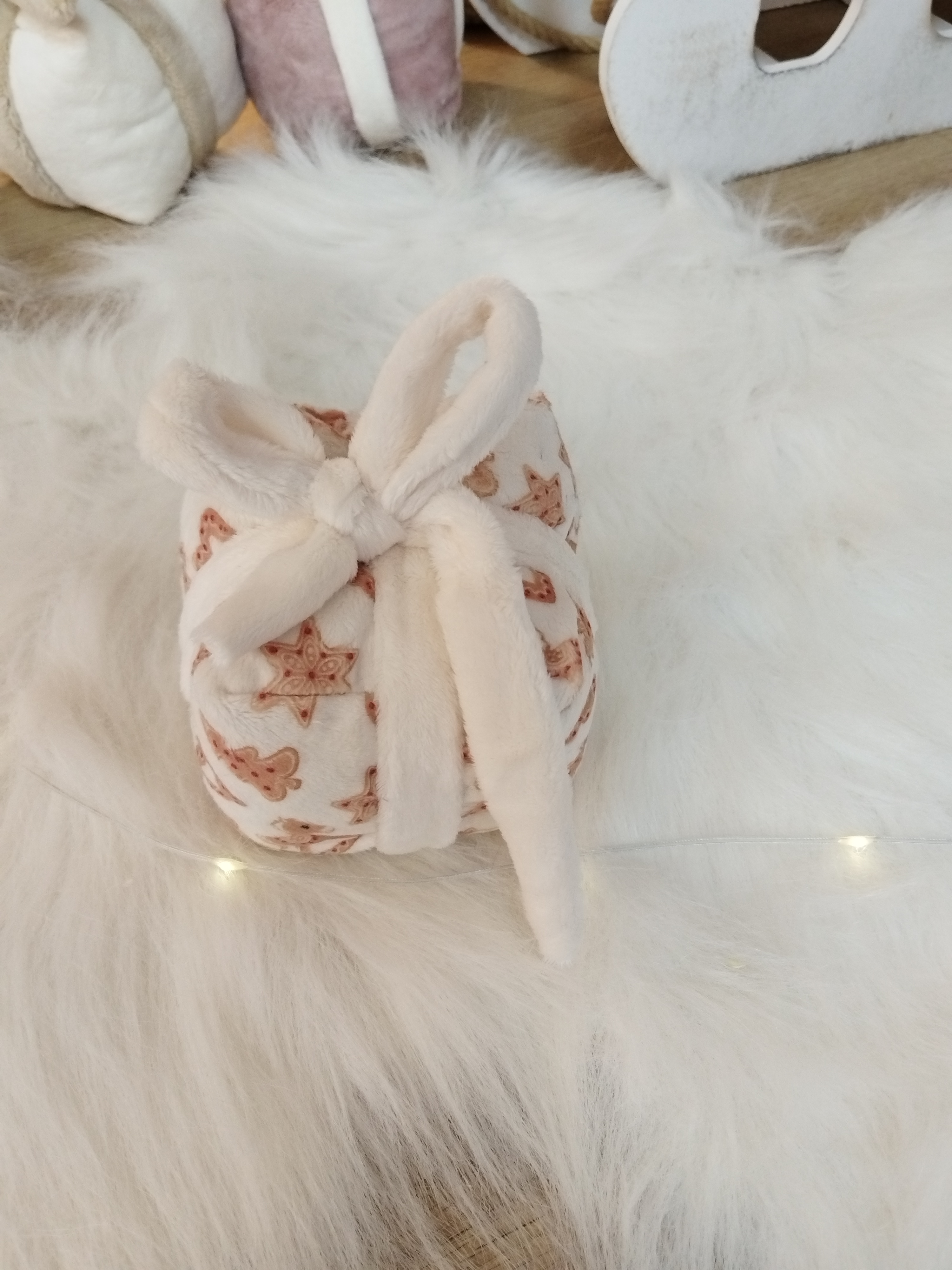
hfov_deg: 53.1
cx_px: 476
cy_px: 635
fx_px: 953
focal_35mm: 26
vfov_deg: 67.3
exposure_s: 1/33.3
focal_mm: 4.95
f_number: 1.9
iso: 800
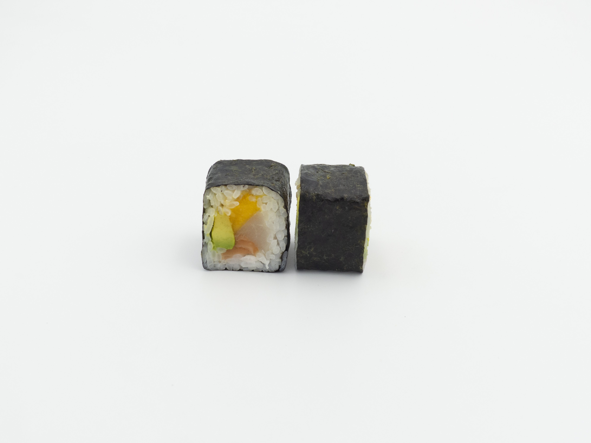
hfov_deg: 44.8
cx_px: 296
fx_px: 717
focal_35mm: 42
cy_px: 222
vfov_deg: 34.3
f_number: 3.5
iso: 100
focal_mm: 7.6
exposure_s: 1/125
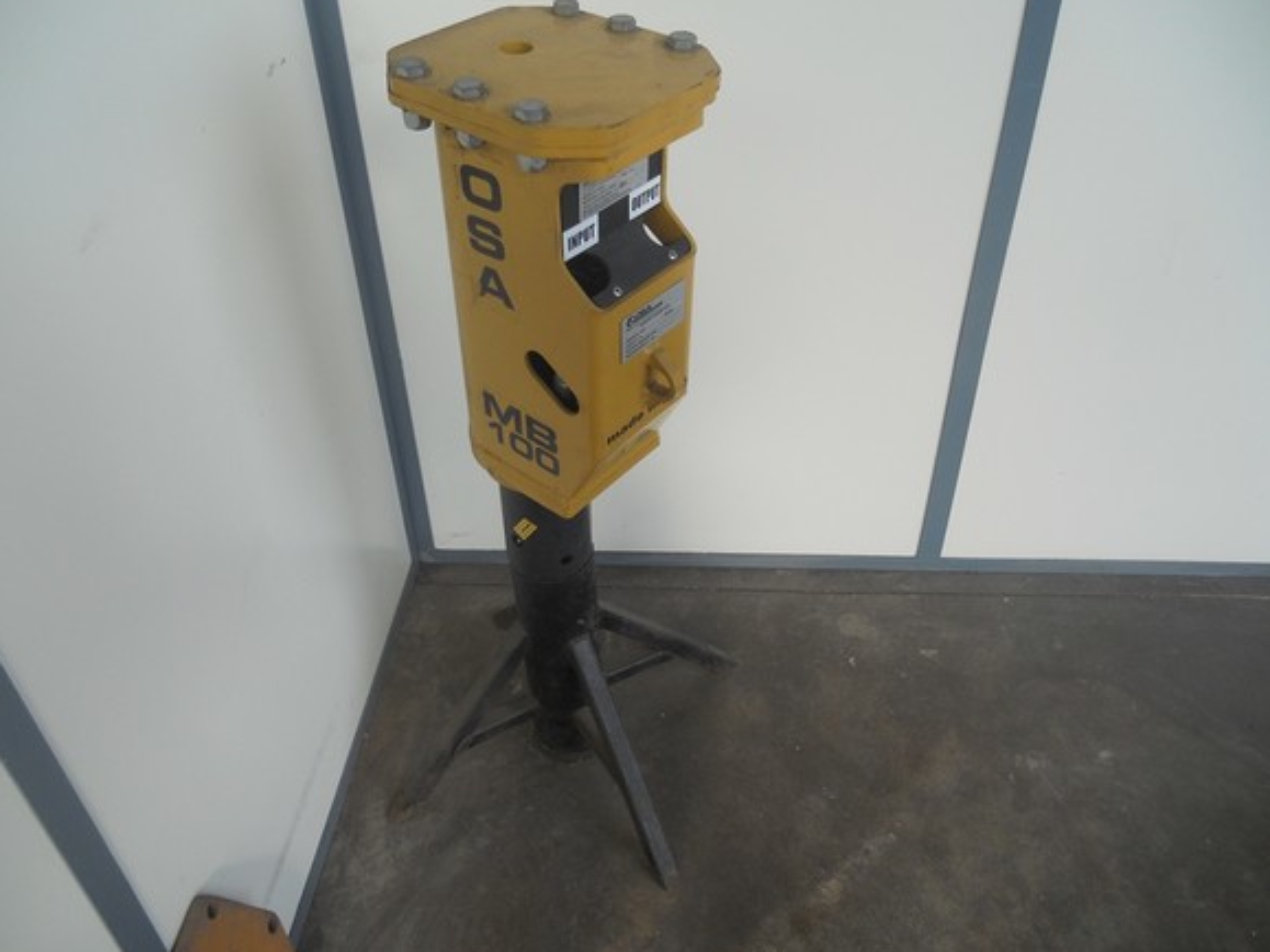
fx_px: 1027
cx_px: 621
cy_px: 472
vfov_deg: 49.7
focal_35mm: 28
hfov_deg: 63.4
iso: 80
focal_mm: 4.9
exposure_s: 1/320
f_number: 3.2
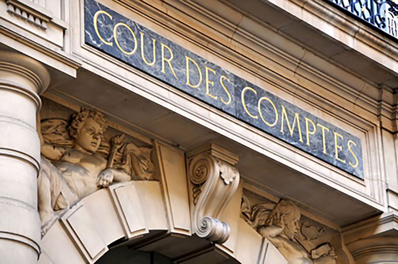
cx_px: 199
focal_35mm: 158
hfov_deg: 13.1
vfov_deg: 8.7
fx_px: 1738
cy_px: 132
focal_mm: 105
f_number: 6.3
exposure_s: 1/80
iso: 200
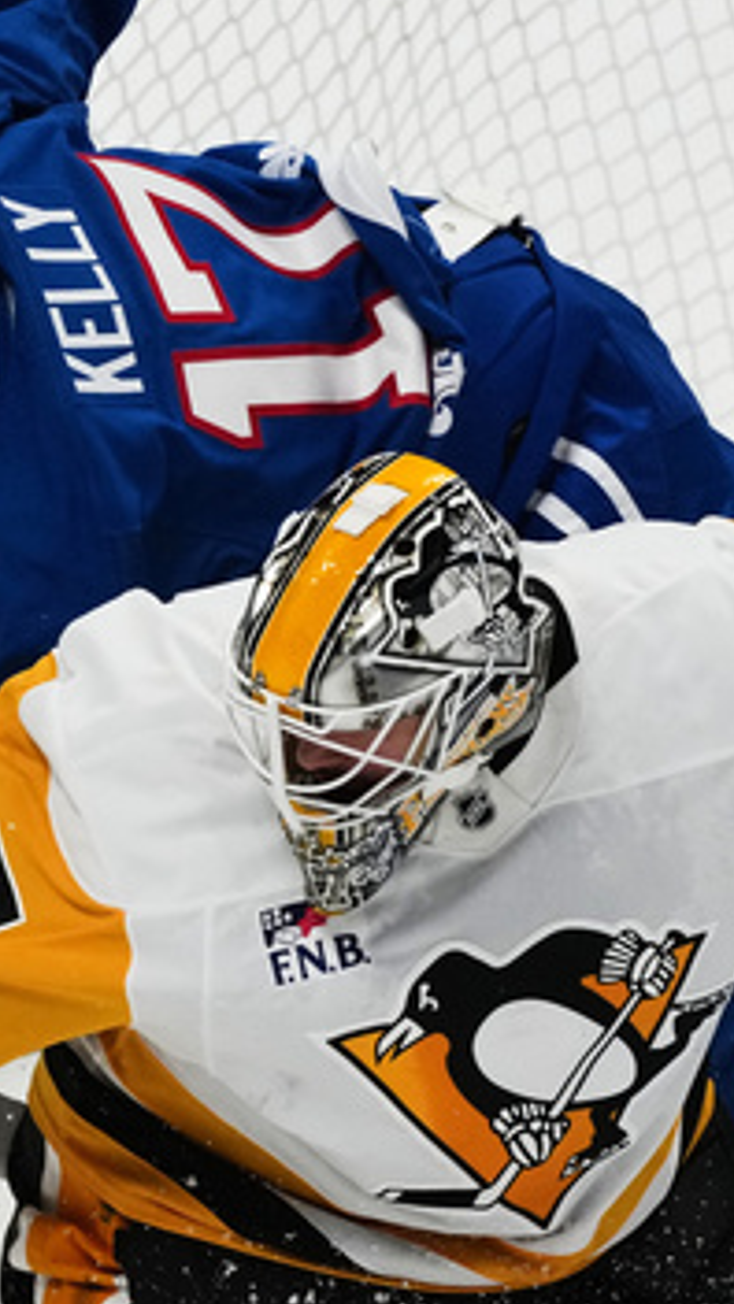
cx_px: 200
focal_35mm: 1830
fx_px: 63319
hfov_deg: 0.7
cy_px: 1165
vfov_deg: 1.2
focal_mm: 600
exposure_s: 1/2500
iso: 2500
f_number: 4
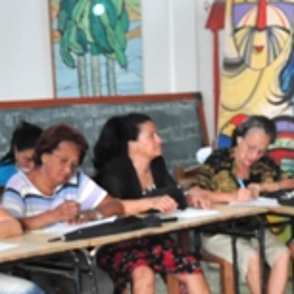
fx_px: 1074
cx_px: 321
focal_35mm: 112
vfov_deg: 15.0
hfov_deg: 15.2
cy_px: 370
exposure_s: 1/80
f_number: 3.8
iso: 1600
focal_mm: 21
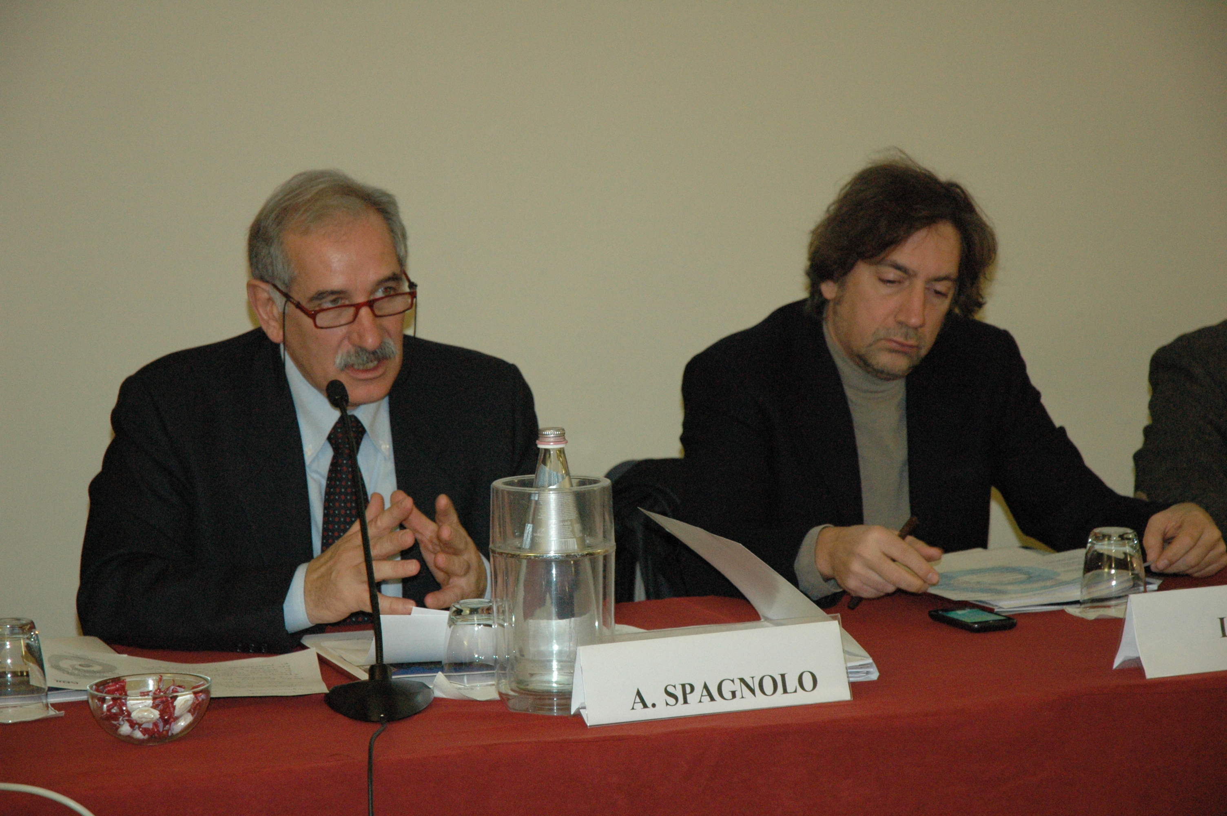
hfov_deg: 20.9
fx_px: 3320
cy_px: 408
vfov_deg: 14.0
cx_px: 614
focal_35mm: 98
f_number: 4.5
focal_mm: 65
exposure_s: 1/50
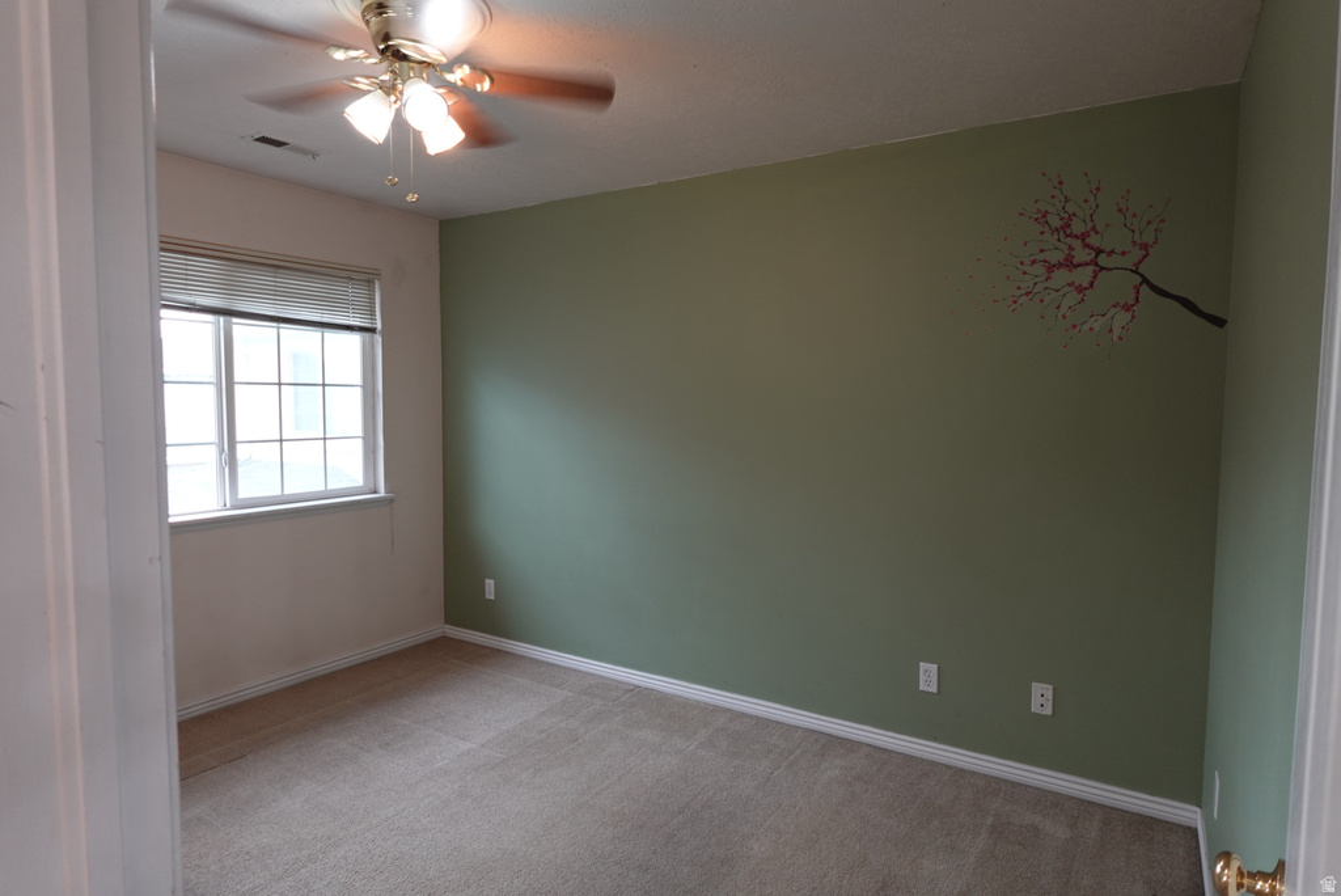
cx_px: 670
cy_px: 448
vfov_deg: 62.0
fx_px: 745
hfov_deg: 83.9
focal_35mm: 20
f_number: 2
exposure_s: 1/80
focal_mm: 7.6
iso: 160
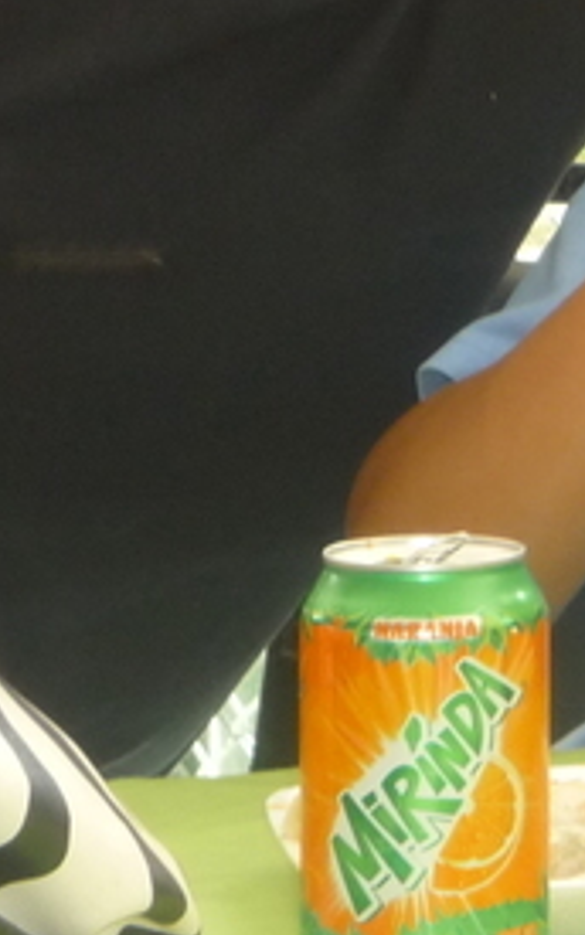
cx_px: 1558
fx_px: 4921
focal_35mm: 193
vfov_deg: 10.7
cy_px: -41
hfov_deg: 6.4
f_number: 4.9
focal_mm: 8.8
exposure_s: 1/40
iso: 160
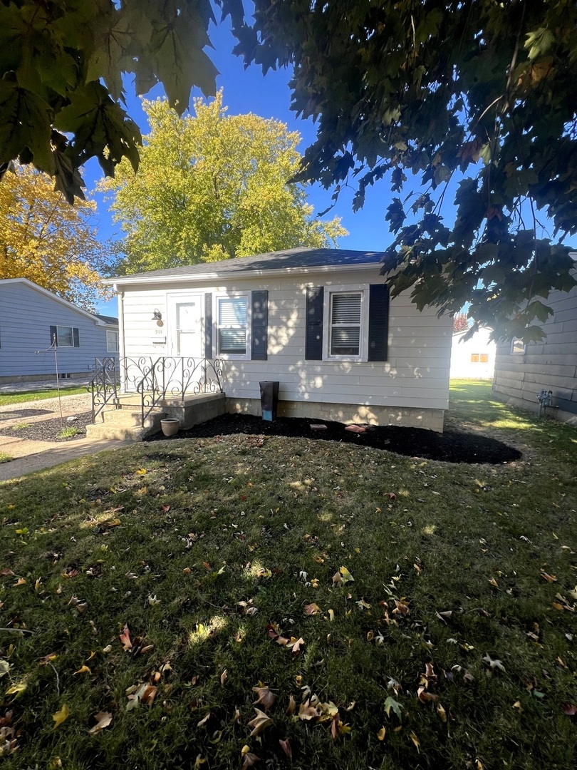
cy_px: 385
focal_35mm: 13
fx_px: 289
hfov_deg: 89.9
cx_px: 288
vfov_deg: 106.2
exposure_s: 1/319
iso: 32
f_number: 1.8
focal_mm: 1.57
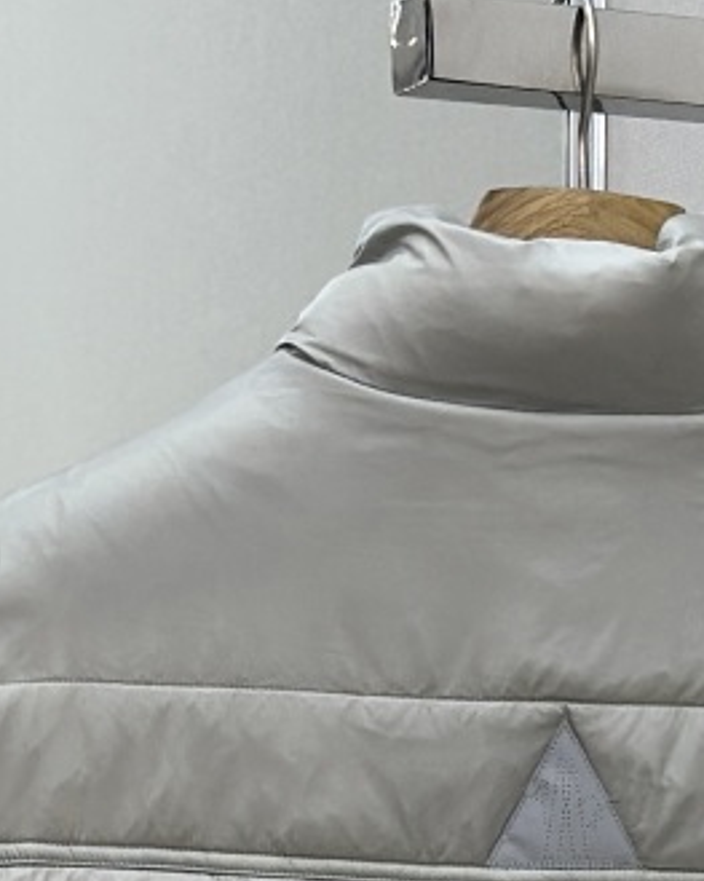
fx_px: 5342
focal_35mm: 205
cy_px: 1617
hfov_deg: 7.5
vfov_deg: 9.0
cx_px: 525
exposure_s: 1/323
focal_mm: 6.86
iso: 80
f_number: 1.78
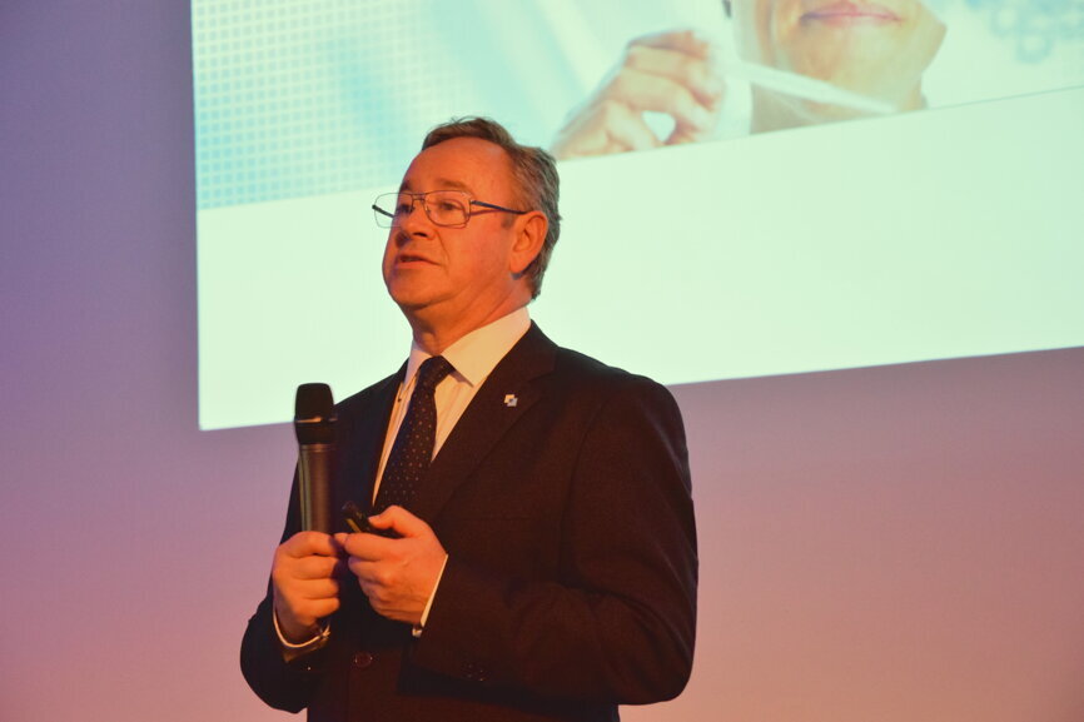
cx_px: 542
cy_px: 361
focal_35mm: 99
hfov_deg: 20.6
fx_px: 2980
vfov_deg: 13.8
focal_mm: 66
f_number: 5.3
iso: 4000
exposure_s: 1/60
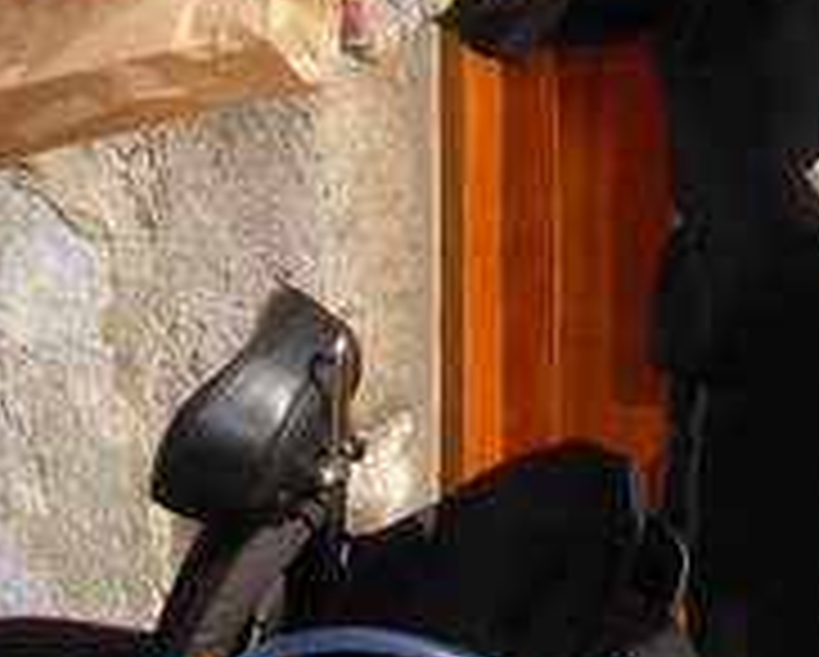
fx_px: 2960
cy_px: -207
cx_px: 585
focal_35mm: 122
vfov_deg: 12.3
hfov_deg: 15.7
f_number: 2.9
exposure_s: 1/939
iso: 79
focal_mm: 6.3
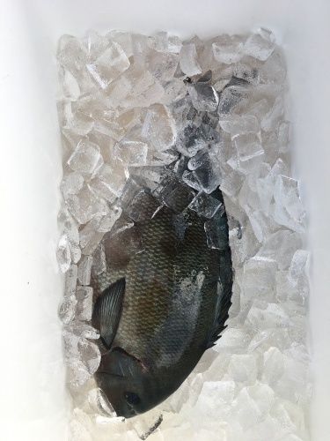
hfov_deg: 48.2
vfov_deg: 61.7
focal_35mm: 29
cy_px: 220
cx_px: 165
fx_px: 369
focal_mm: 4.15
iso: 25
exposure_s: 1/253
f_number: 2.2
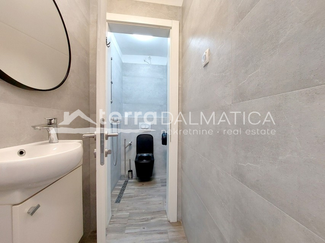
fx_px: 122
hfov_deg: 106.2
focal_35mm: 13
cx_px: 162
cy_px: 122
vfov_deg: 89.9
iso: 200
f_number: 2.2
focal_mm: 1.74
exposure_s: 1/60
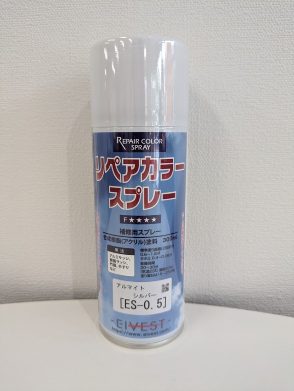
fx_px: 283
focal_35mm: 25
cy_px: 196
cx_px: 147
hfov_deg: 54.9
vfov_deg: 69.4
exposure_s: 1/60
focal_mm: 5.43
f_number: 1.89
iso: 75
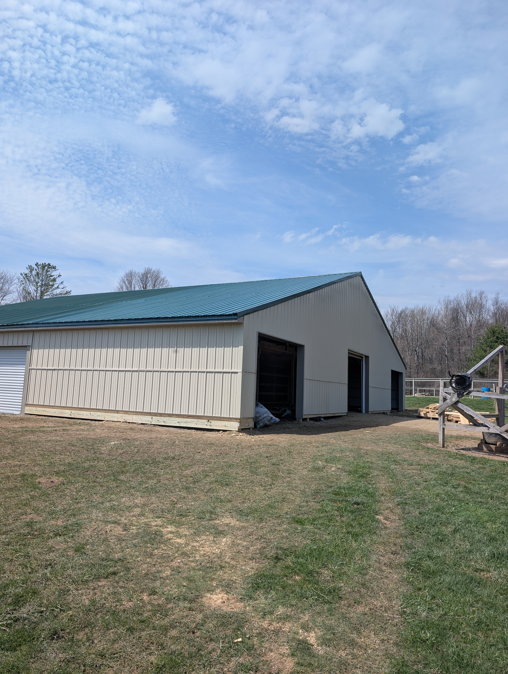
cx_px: 254
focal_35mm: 24
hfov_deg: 56.9
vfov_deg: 71.5
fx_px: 468
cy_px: 337
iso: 22
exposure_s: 1/1271
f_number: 1.68
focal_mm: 6.9
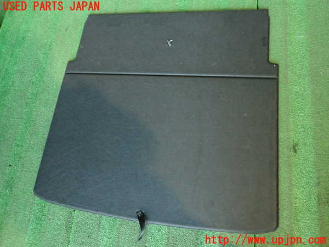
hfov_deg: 69.4
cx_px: 164
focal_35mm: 25
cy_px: 124
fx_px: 238
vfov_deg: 54.9
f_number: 2
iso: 500
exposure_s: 1/30
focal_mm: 4.5
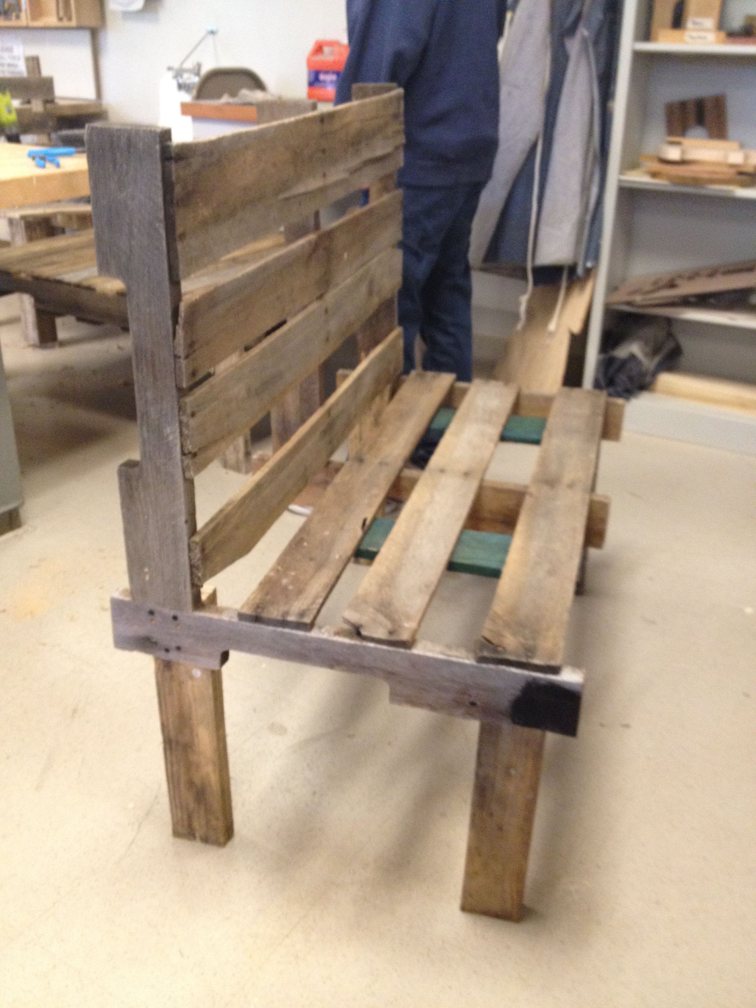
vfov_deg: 52.6
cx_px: 378
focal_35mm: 35
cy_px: 504
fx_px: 1019
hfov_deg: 40.7
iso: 250
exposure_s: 1/20
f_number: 2.4
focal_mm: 4.28
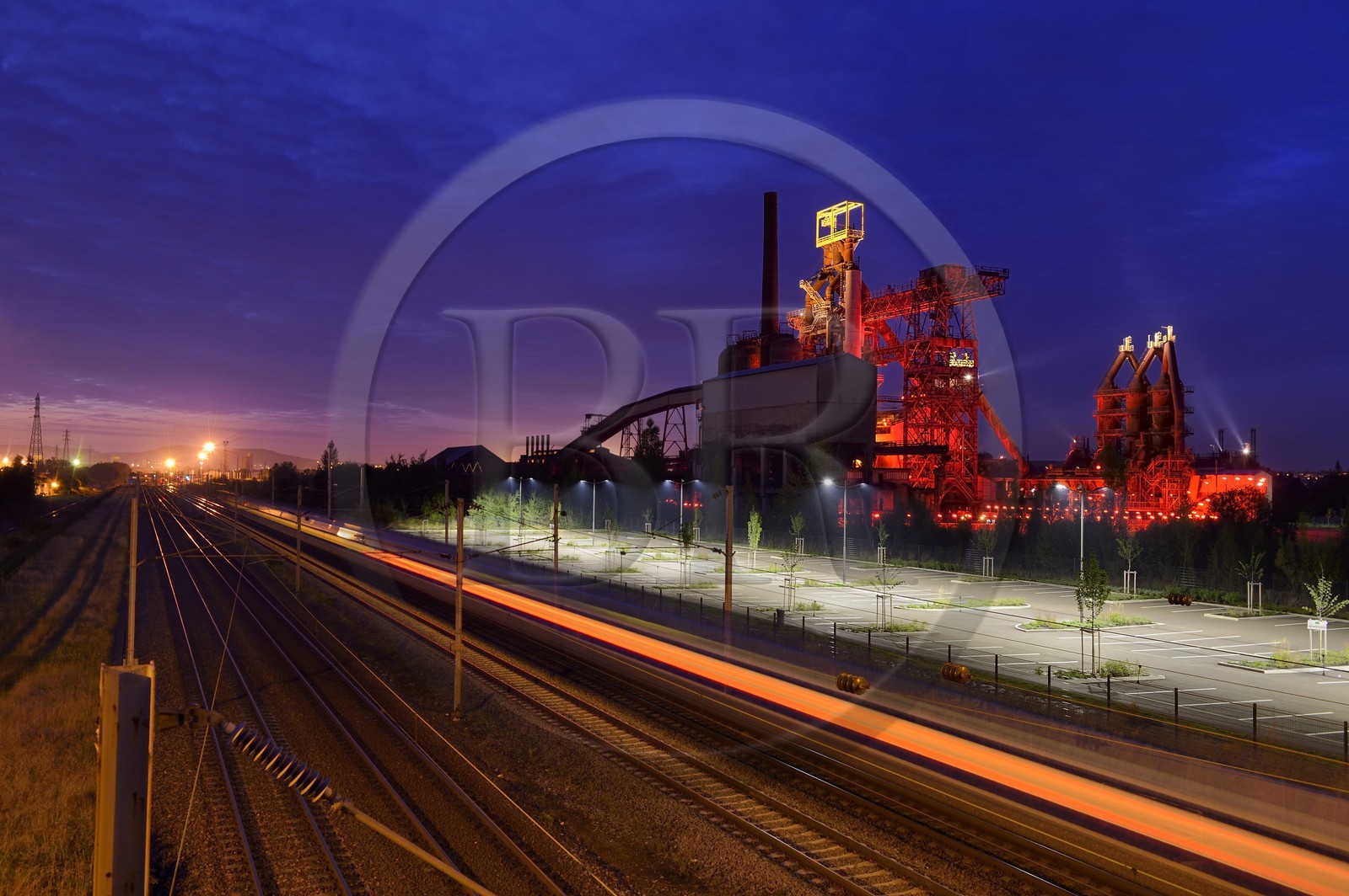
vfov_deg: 41.0
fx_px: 1198
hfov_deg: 58.8
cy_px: 448
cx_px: 674
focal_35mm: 32
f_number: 6.3
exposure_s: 5
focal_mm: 32
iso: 500
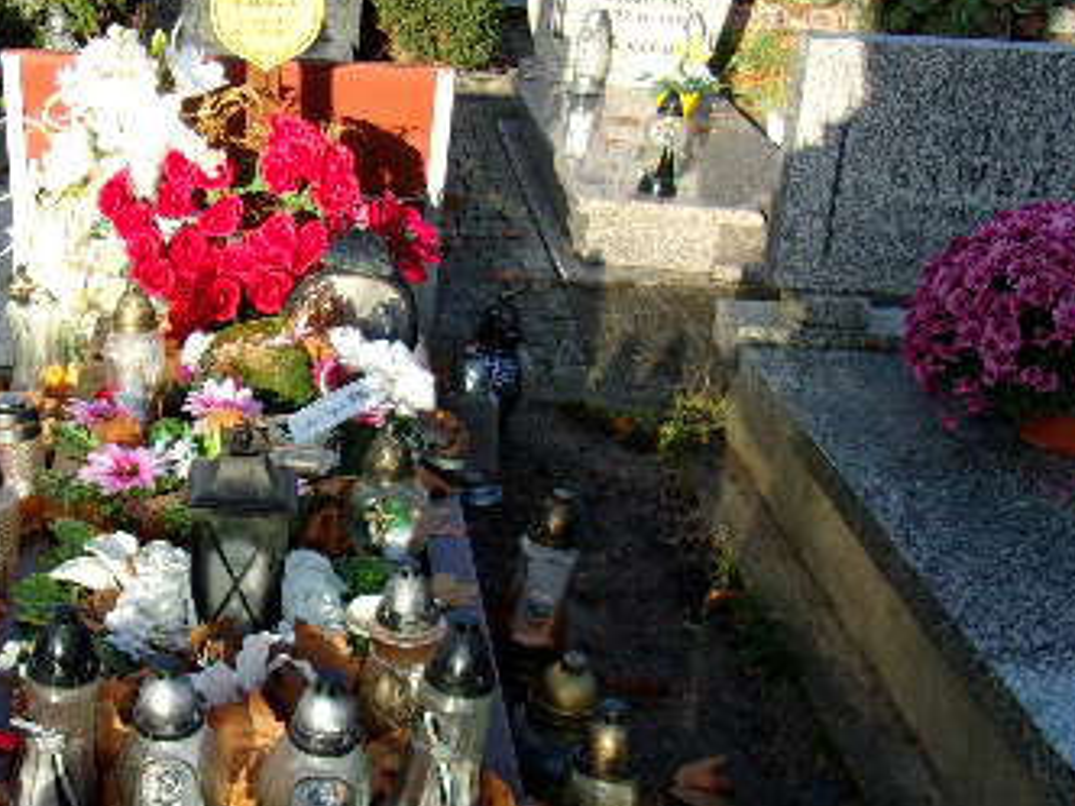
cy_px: 392
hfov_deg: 36.1
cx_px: 295
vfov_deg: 28.0
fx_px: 1615
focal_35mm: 52
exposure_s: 1/400
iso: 80
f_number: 3
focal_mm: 4.9
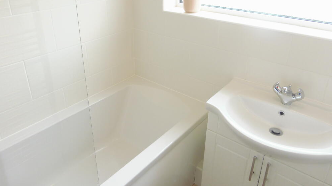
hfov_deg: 67.9
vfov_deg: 40.9
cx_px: 164
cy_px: 59
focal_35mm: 28
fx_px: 246
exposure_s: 1/60
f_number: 3.3
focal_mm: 4.3
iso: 100
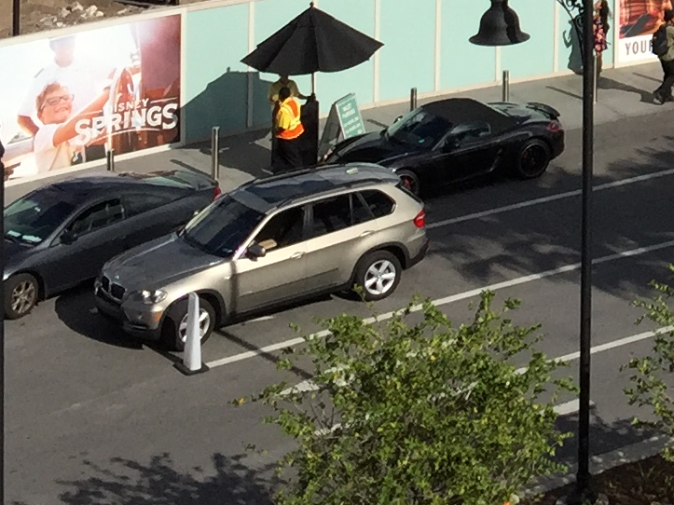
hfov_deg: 13.8
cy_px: -468
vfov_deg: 10.5
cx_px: 1105
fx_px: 2550
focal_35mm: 131
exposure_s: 1/3597
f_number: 2.2
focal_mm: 4.15
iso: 32
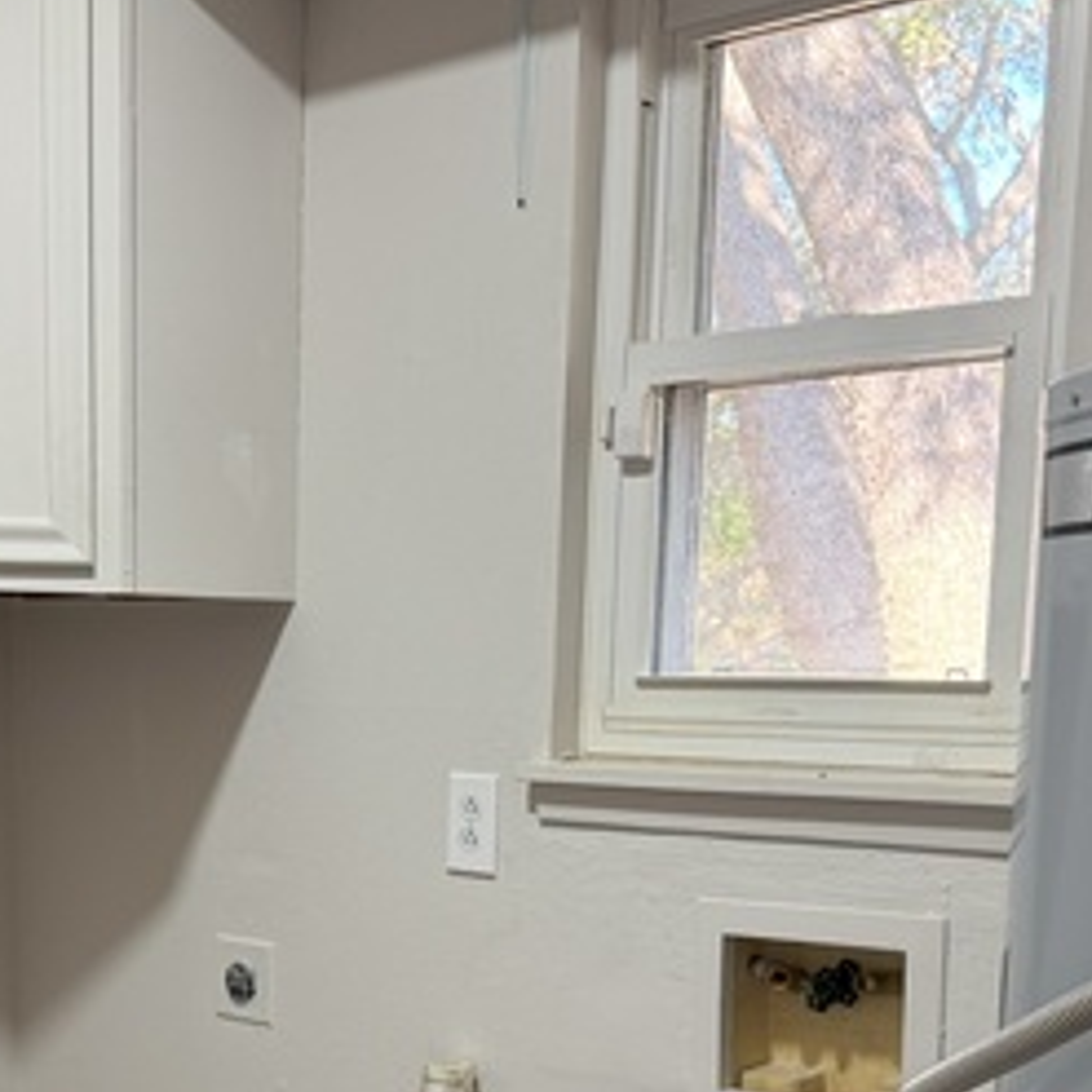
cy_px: 955
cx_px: 287
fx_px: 1963
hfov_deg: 30.6
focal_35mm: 55
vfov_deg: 29.9
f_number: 1.78
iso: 160
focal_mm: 6.76
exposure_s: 1/60
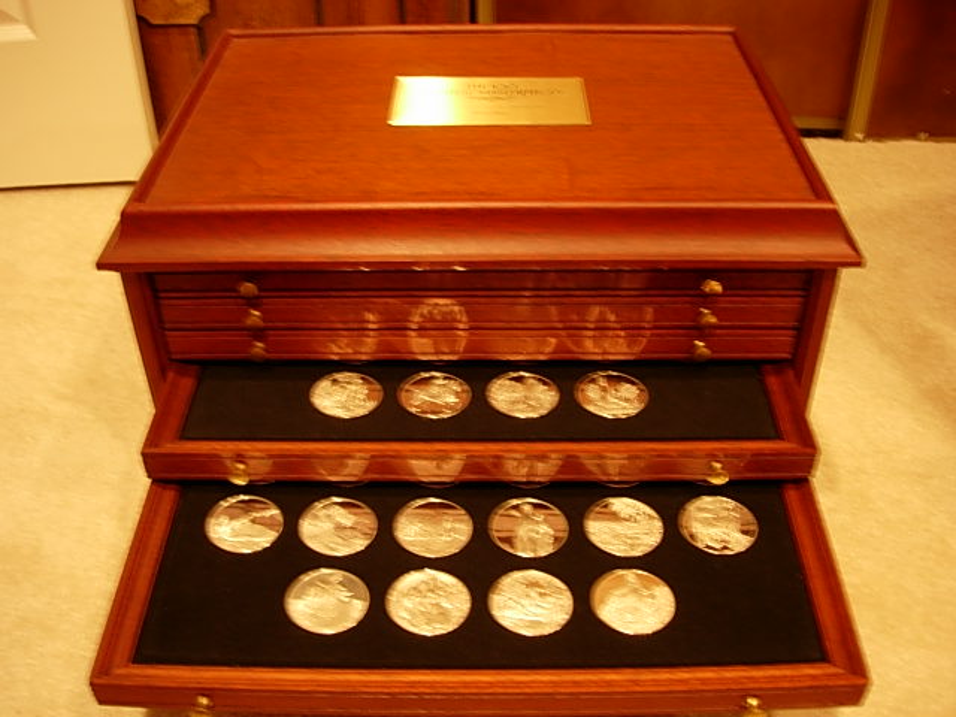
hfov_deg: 49.0
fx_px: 1049
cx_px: 478
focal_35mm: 38
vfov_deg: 37.7
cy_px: 358
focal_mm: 7.8
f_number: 2.8
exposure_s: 1/4
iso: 81
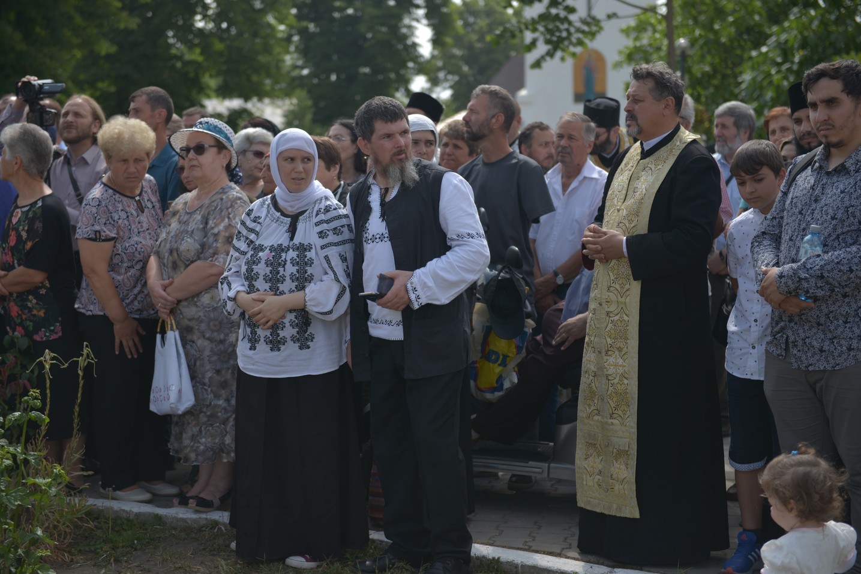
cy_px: 287
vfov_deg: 19.5
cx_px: 430
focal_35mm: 70
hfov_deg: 28.8
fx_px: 1674
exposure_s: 1/1250
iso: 100
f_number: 2.8
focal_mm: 70
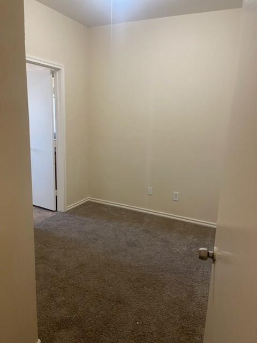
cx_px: 128
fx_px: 257
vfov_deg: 67.3
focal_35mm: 26
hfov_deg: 53.1
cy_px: 172
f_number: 1.6
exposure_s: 1/60
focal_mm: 5.1
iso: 250
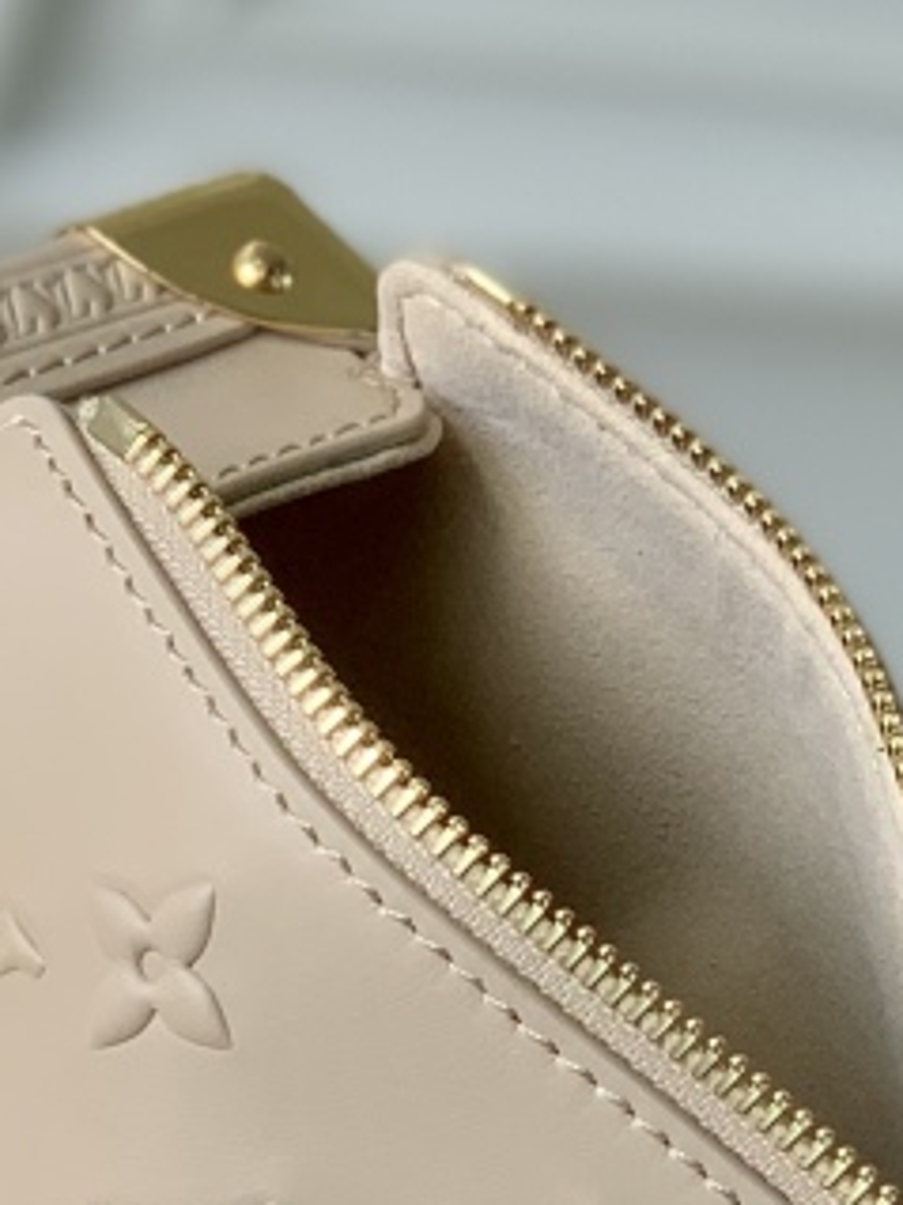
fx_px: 8179
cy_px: 1133
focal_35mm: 235
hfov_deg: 6.3
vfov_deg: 8.4
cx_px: 374
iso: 16
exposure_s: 1/320
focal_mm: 6
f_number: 2.4
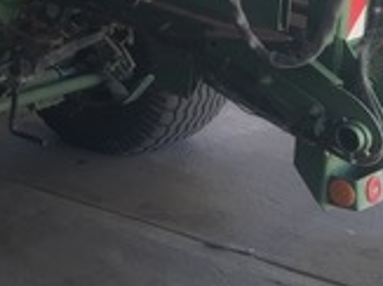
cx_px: -181
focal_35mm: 114
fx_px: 1260
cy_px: -202
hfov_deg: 15.9
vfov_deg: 12.1
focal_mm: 4.15
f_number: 2.2
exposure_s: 1/100
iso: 32
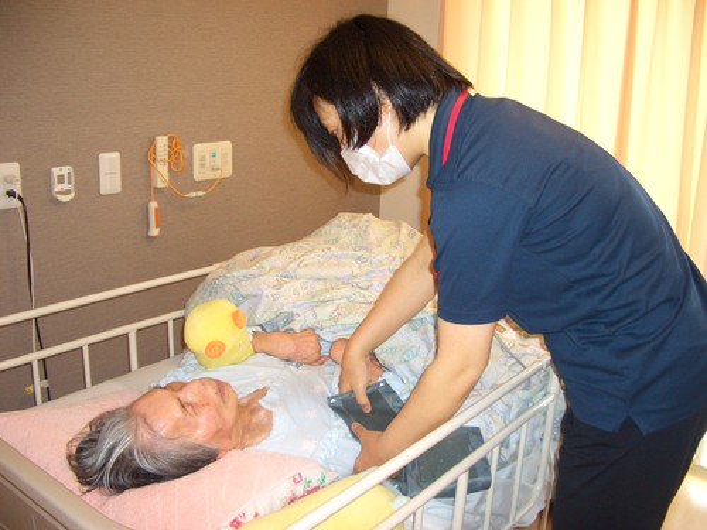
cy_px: 265
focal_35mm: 35
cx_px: 354
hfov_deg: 52.6
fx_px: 715
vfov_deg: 40.7
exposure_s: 1/60
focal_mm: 5.8
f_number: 2.6
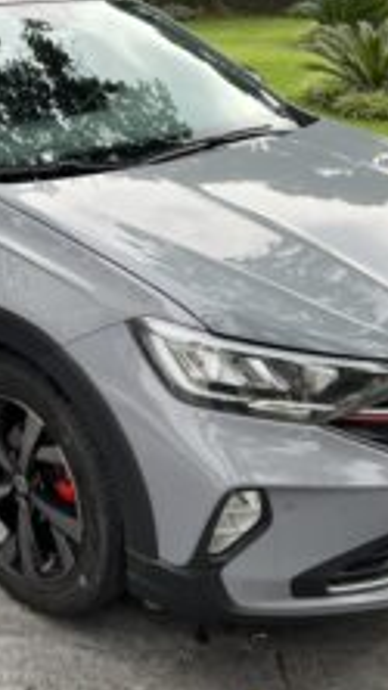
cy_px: 246
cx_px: 50
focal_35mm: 51
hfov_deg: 23.0
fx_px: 932
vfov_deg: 40.2
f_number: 1.5
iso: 50
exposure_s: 1/827
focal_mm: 5.7
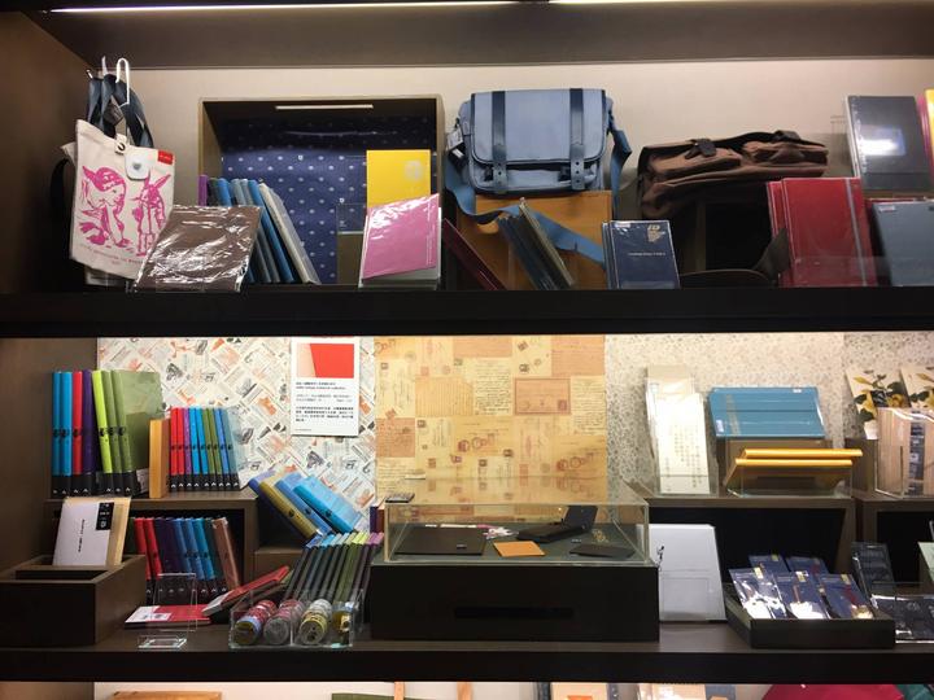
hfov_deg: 61.7
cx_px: 467
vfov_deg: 48.2
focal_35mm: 29
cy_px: 350
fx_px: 782
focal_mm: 4.15
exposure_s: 1/33
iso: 32
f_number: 2.2
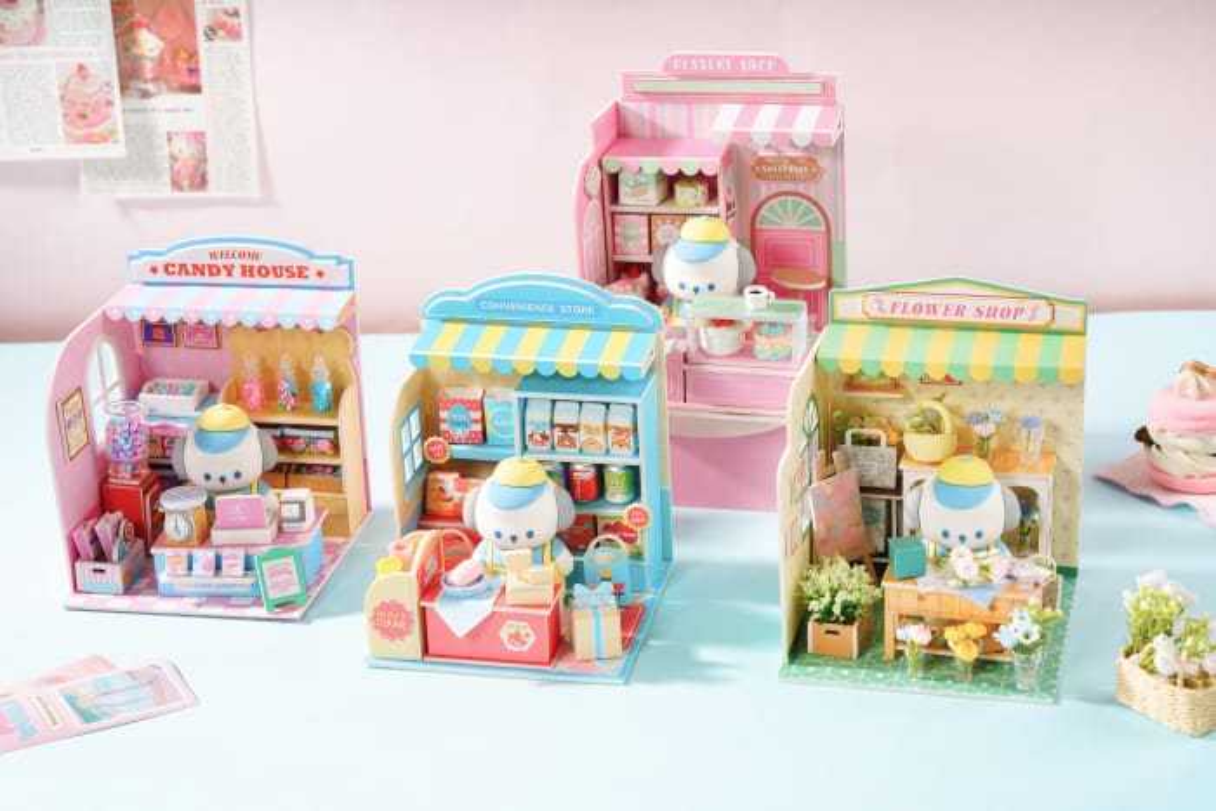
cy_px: 406
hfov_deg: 28.8
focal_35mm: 70
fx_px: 2365
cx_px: 608
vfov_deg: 19.5
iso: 100
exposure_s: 1/160
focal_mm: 70
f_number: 9
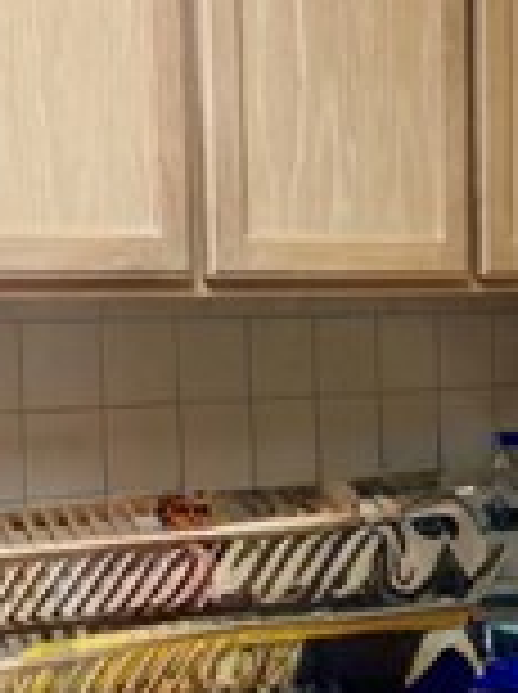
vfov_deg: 19.5
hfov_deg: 14.5
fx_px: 2001
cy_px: 558
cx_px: 527
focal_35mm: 100
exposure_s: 1/60
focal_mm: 6.76
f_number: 1.78
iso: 160
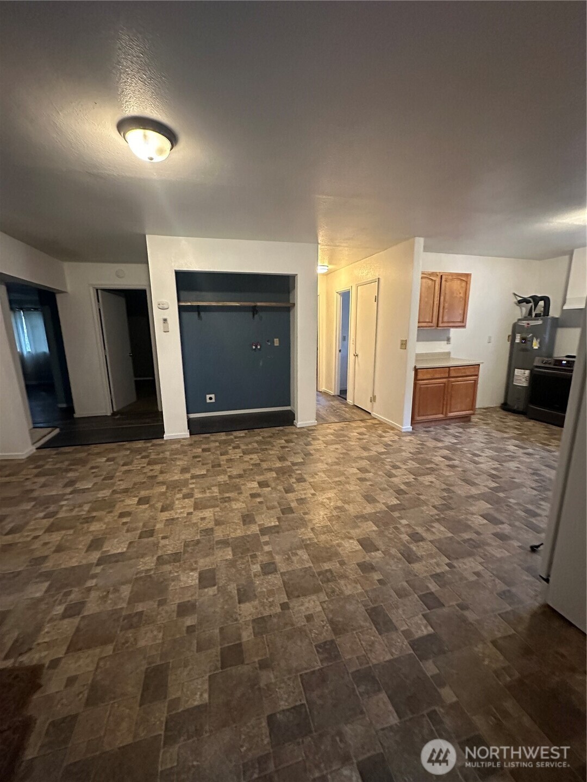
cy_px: 391
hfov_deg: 85.7
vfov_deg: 102.1
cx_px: 294
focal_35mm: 14
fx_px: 317
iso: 1000
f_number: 2.2
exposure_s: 1/60
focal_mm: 2.22
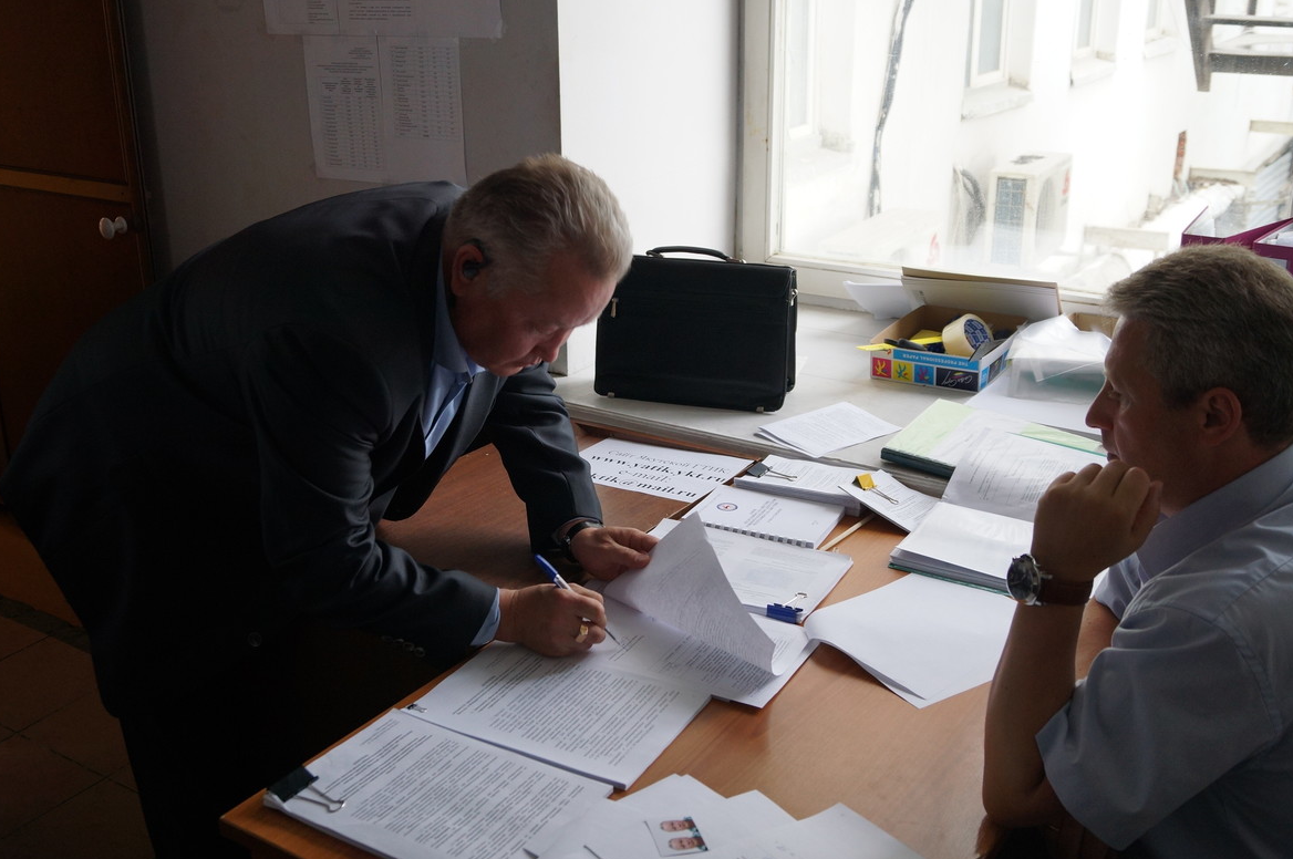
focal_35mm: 37
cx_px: 632
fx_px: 1327
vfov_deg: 35.9
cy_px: 431
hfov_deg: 51.9
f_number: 4
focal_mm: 24
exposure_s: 1/60
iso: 320
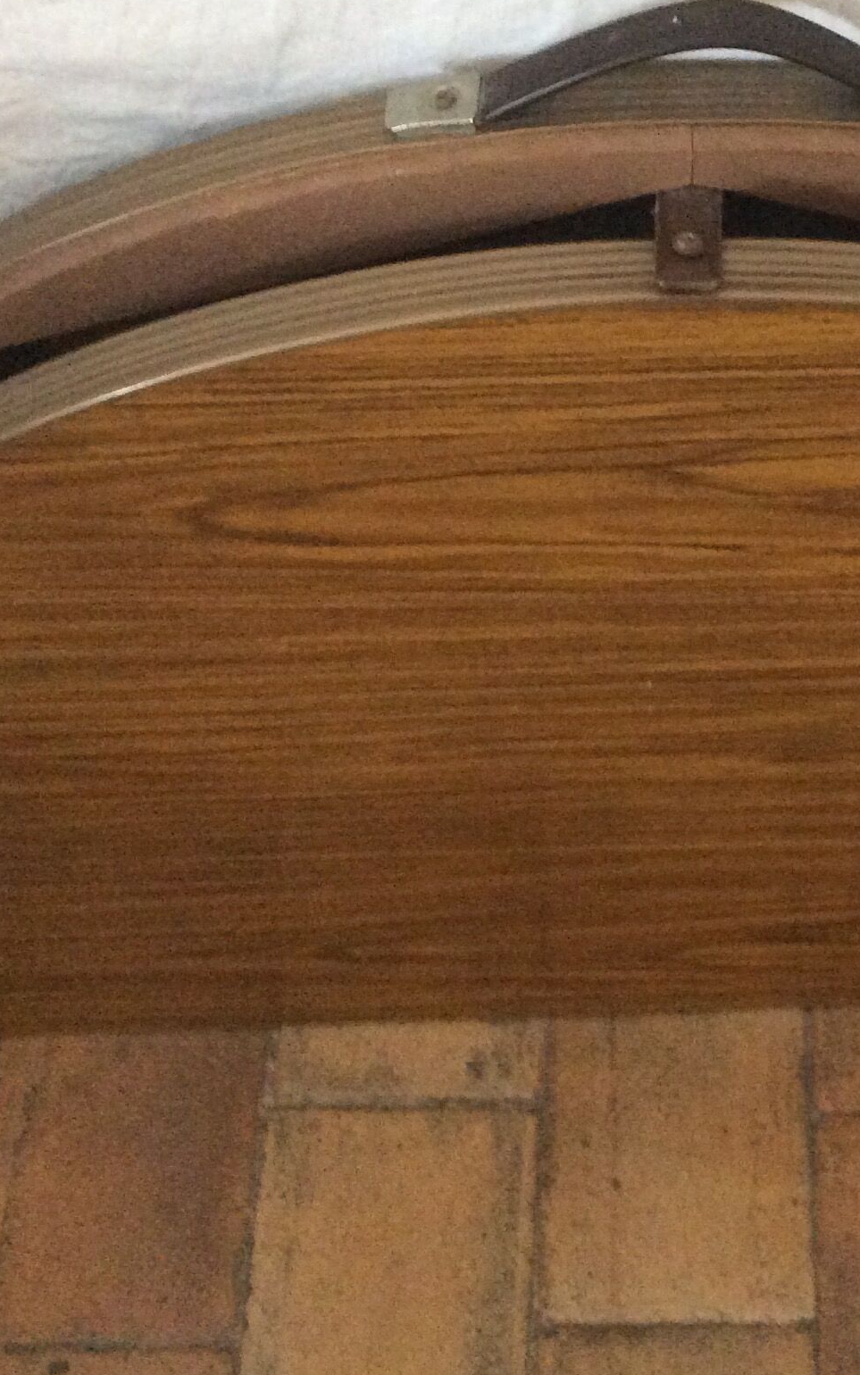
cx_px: 725
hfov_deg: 22.4
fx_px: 2137
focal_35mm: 57
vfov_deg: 35.6
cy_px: 581
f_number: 2.4
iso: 320
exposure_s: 1/25
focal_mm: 3.3
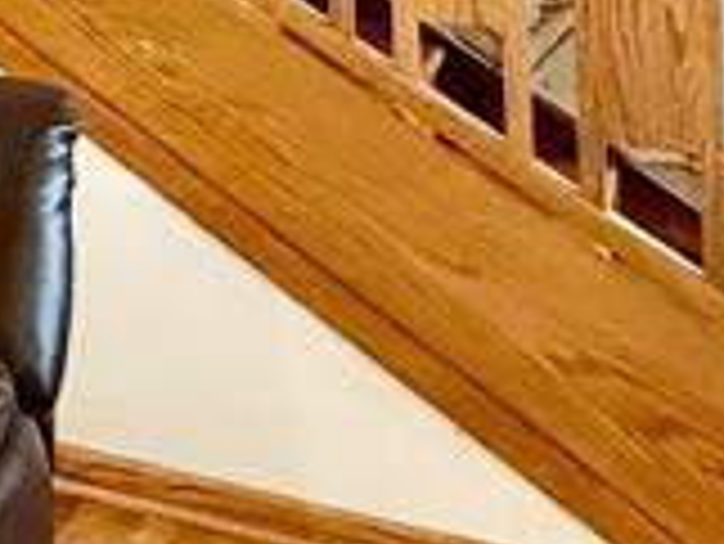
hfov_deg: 15.4
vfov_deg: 14.9
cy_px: -364
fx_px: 1863
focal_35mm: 89
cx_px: -881
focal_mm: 2.22
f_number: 2.2
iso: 800
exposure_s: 1/60
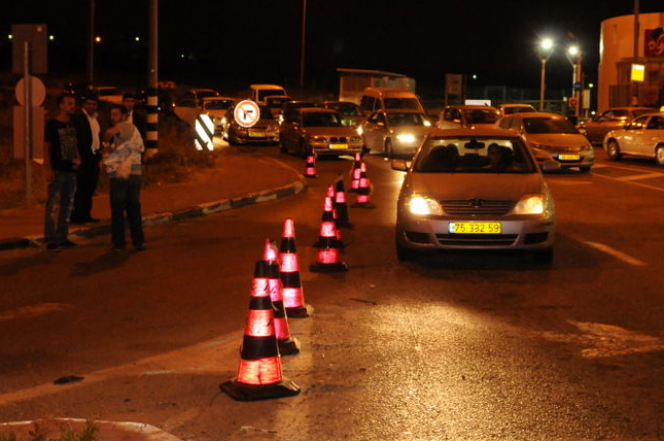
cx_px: 374
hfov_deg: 36.4
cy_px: 122
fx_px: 1009
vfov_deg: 24.4
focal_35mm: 55
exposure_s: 1/40
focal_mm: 23
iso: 1600
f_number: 5
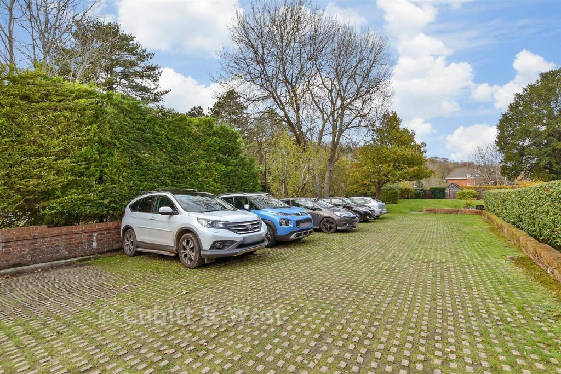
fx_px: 234
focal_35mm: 15
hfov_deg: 100.4
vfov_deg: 77.3
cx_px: 280
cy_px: 187
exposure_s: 1/80
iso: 160
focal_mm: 10
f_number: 8
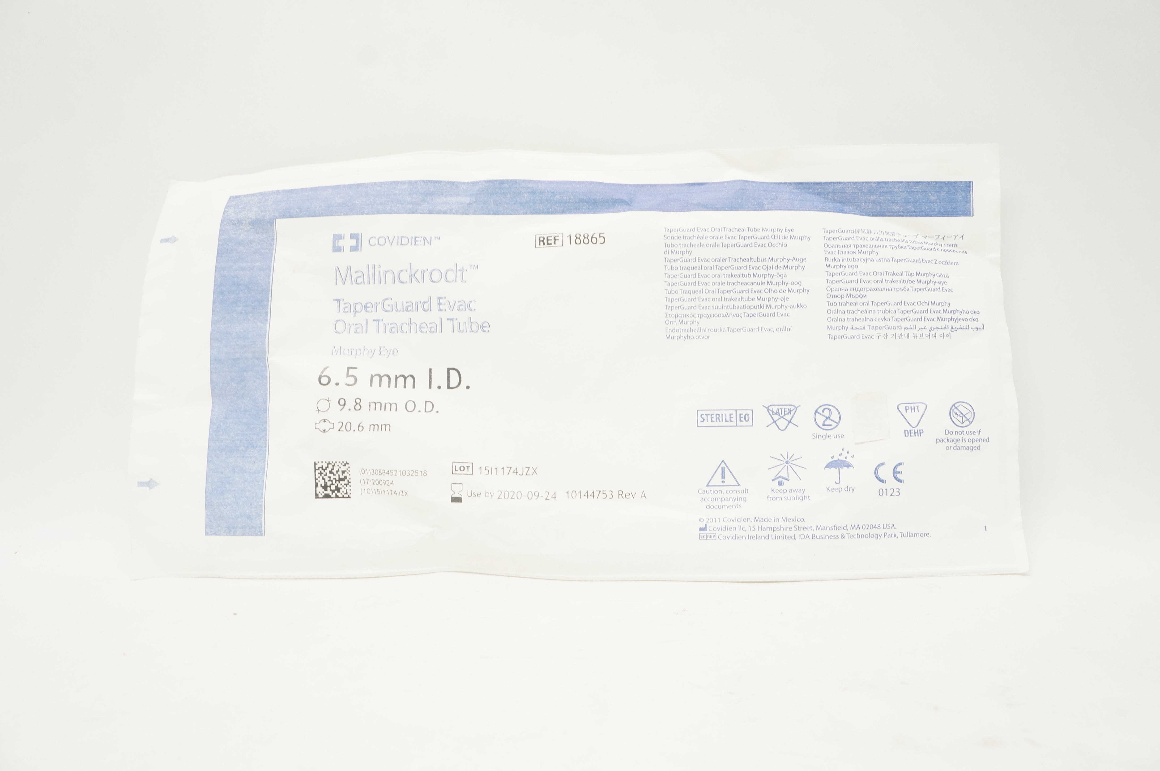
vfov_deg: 47.8
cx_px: 580
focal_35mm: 27
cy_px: 386
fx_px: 869
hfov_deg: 67.4
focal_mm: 18
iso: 800
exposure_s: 1/40
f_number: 8
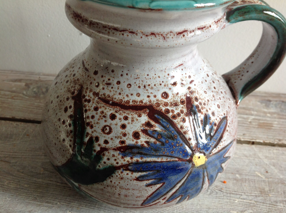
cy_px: 106
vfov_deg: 40.6
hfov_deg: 52.7
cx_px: 143
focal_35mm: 35
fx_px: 289
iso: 64
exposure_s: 1/60
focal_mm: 4.28
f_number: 2.4
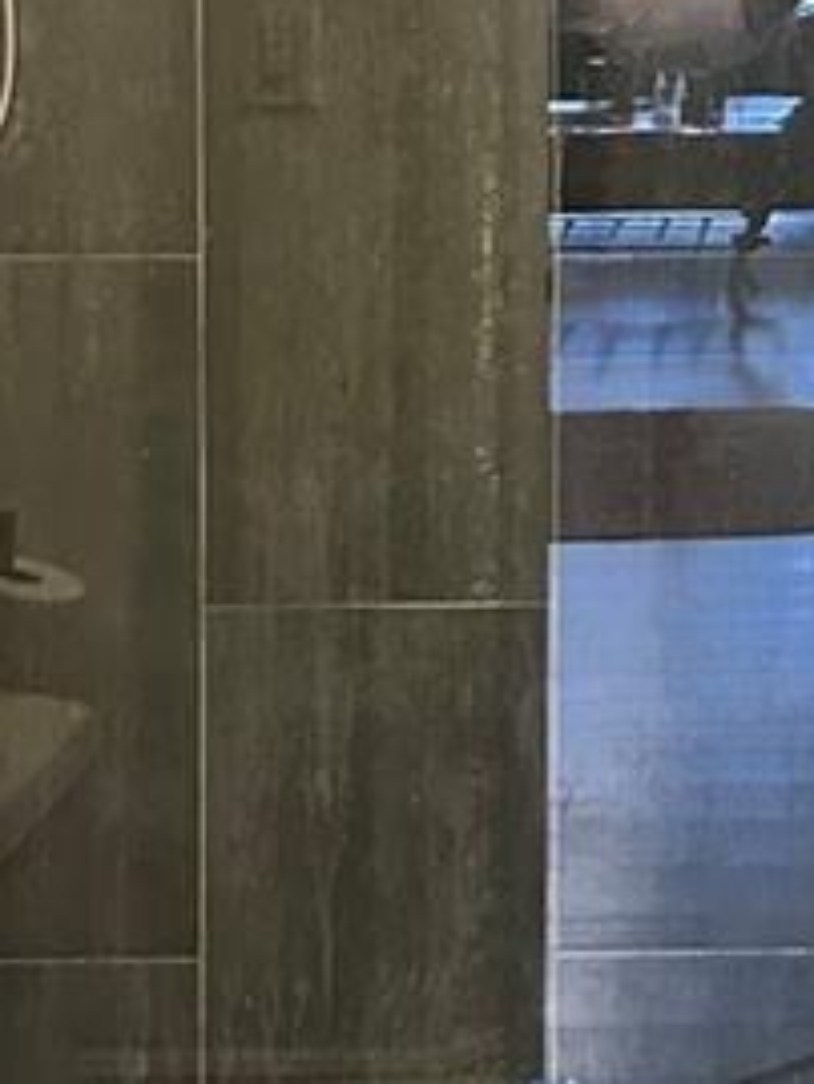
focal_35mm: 107
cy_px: -4
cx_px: 931
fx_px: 3352
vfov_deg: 17.9
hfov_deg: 13.5
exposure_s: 1/40
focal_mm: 6.86
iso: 800
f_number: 1.78
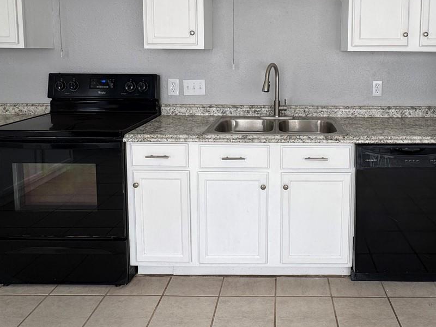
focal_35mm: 28
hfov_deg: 62.2
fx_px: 353
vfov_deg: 48.0
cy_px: 85
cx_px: 283
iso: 50
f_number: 2.2
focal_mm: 2.22
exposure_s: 1/99
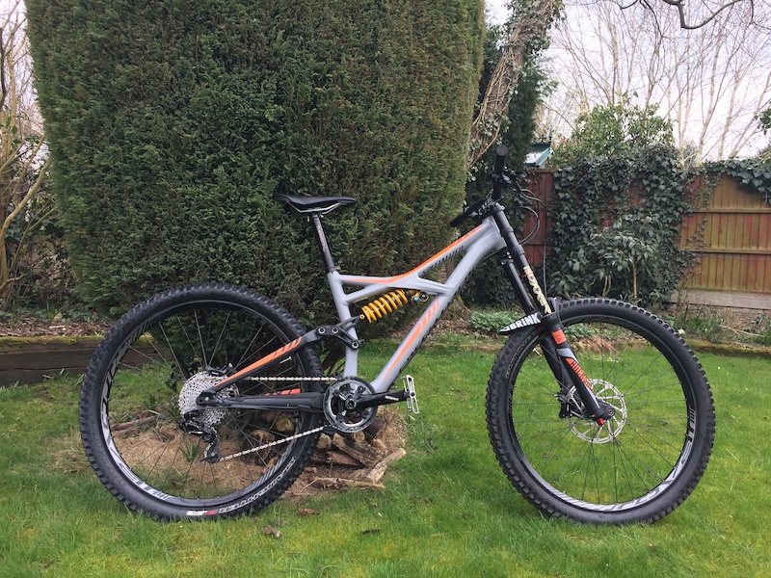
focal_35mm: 29
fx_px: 646
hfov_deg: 61.7
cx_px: 386
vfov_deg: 48.2
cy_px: 289
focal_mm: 4.15
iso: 32
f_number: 2.2
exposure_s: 1/209
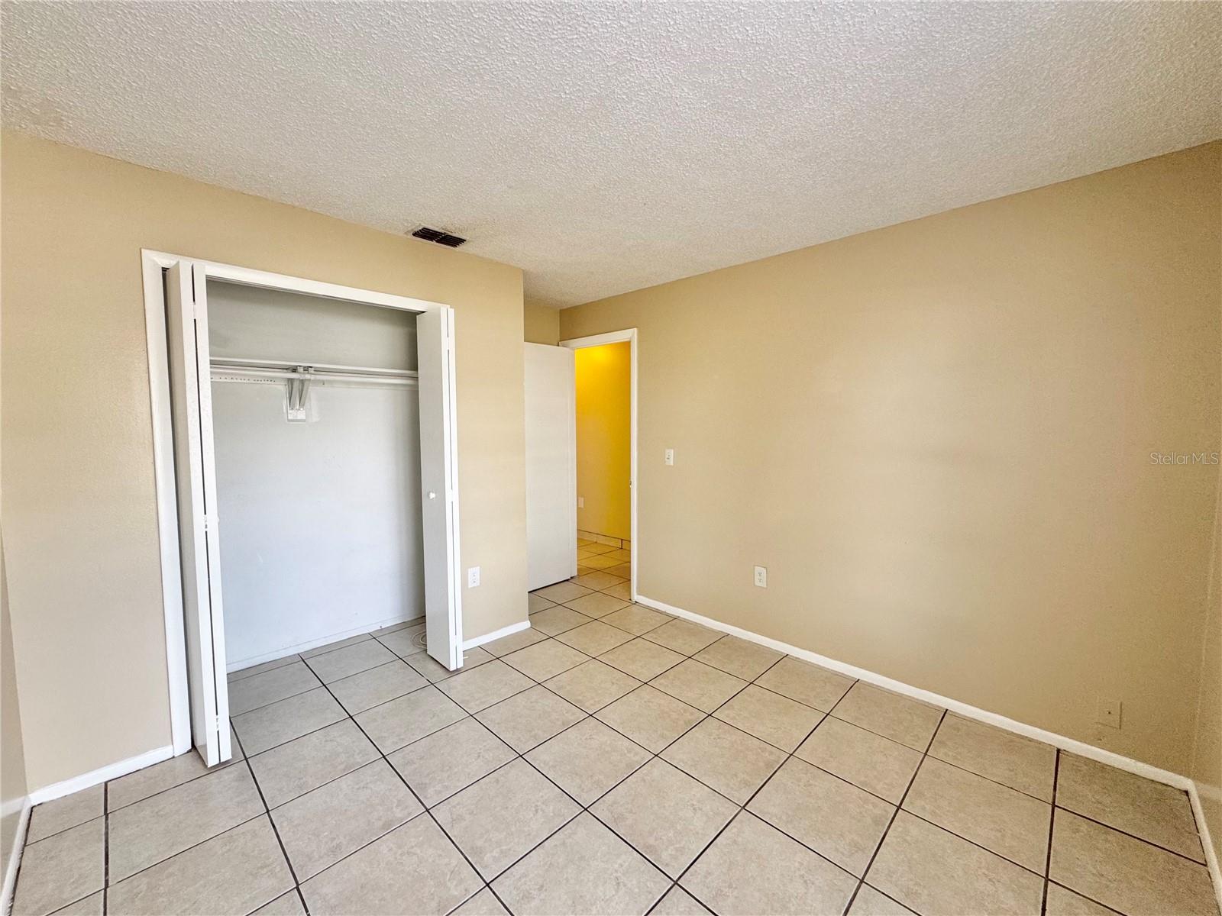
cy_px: 458
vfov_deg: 85.7
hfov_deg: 102.1
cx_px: 611
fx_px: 494
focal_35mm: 14
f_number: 2.2
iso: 160
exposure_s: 1/99
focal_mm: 2.22
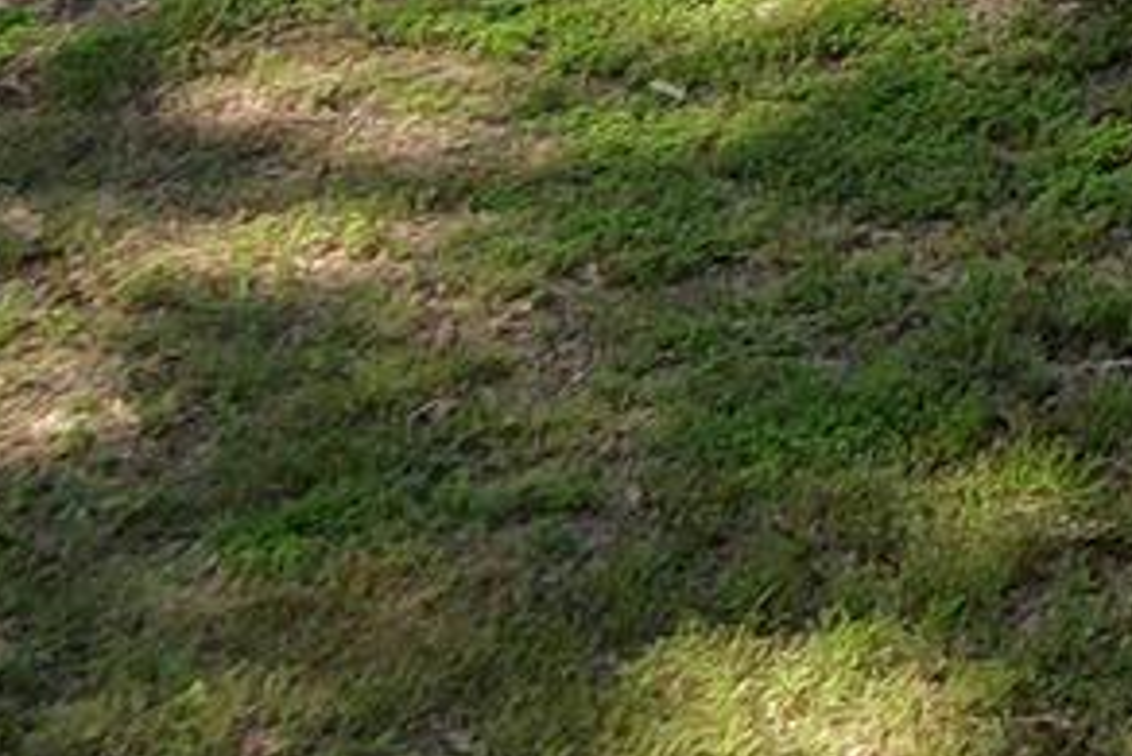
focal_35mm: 175
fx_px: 5505
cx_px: 3260
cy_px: -1807
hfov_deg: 9.5
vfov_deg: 6.8
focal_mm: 4.5
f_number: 2.8
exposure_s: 1/160
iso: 100
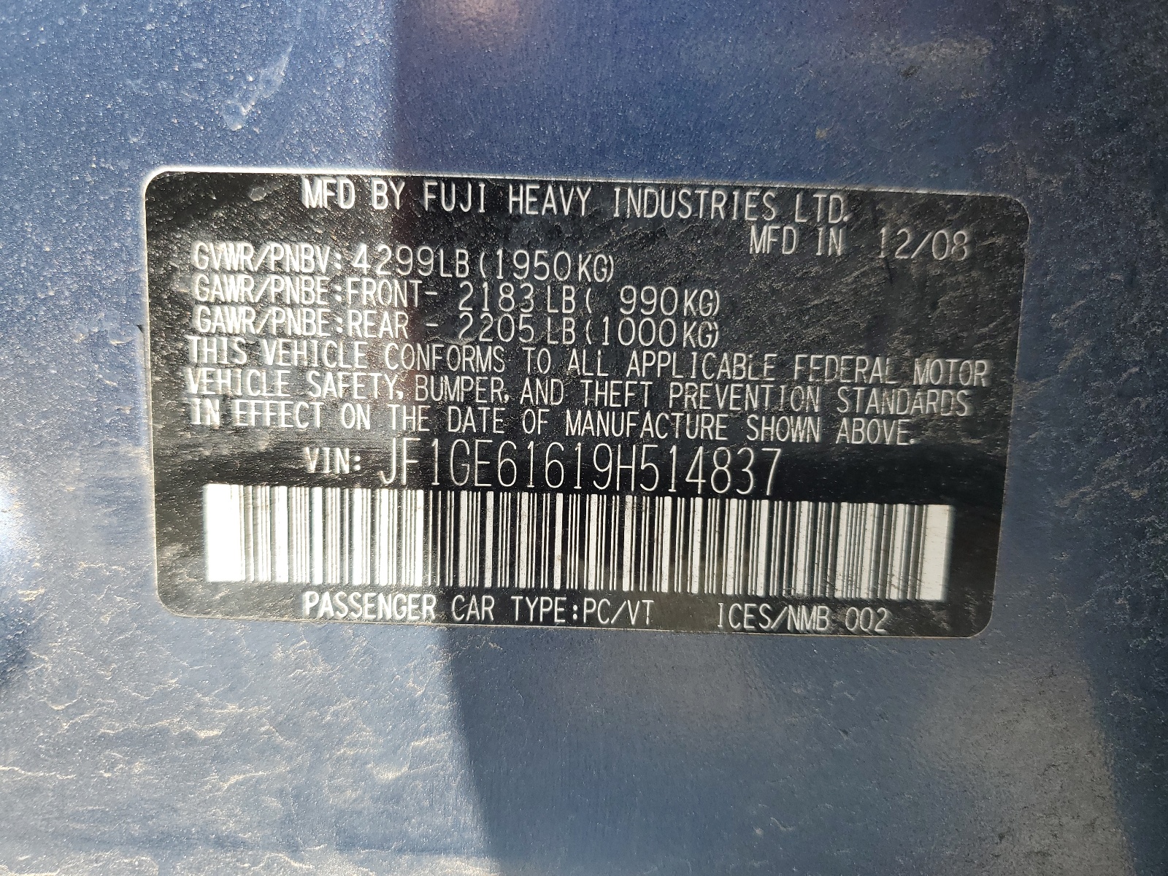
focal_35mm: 26
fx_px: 877
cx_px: 584
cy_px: 438
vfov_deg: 53.1
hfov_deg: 67.3
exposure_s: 1/435
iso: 50
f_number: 1.5
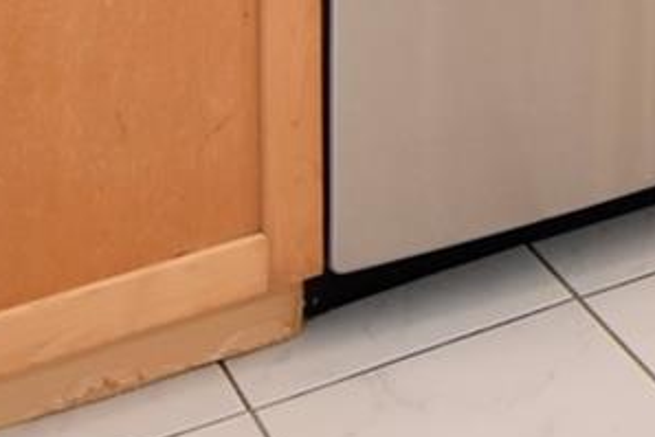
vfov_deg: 9.5
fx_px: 2065
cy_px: -862
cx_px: 993
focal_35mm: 113
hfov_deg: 16.4
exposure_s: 1/30
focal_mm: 11
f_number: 8
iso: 640
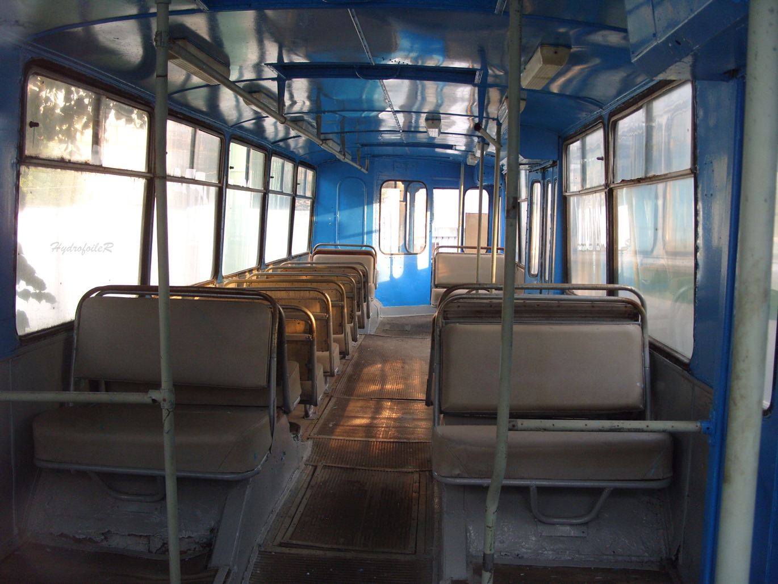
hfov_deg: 52.6
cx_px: 389
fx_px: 787
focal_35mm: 35
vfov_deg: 40.7
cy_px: 292
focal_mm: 7.8
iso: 100
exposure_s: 1/60
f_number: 2.8
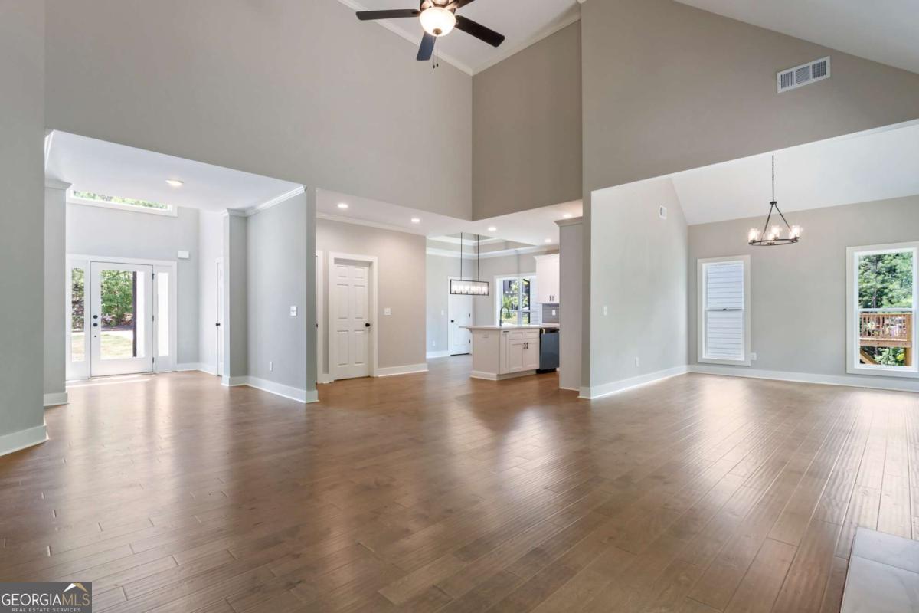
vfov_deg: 72.1
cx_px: 460
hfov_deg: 95.0
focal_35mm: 16
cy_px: 306
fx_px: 421
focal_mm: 11
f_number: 9
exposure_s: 1/5
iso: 200
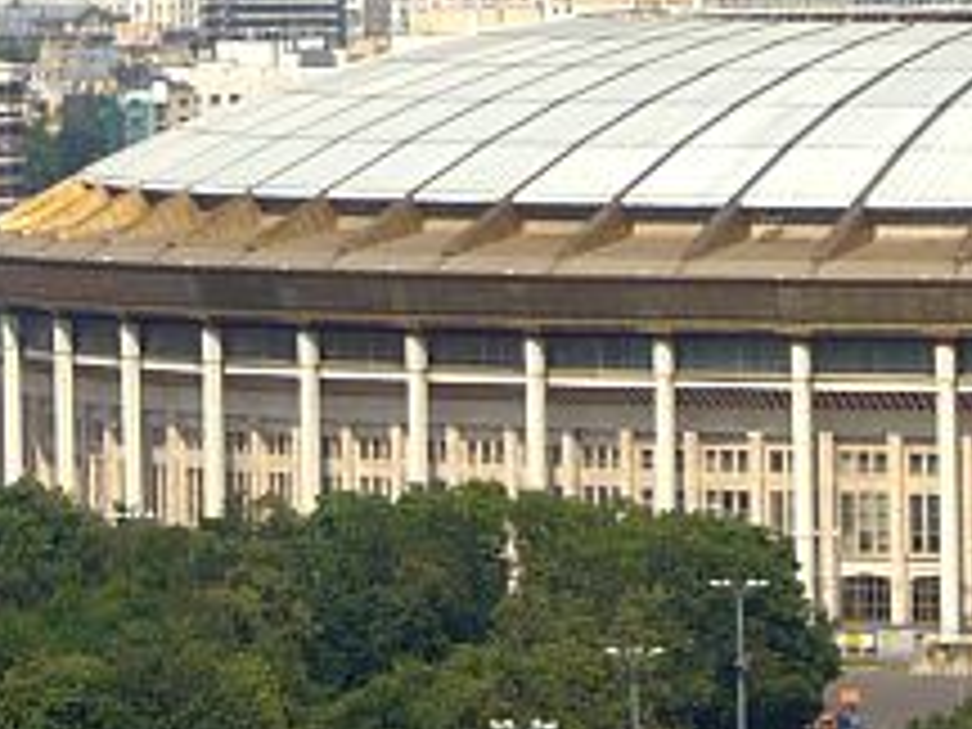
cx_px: 45
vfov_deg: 4.0
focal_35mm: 371
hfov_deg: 5.3
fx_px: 10417
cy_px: -212
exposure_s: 1/800
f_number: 5.1
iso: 100
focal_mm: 16.5
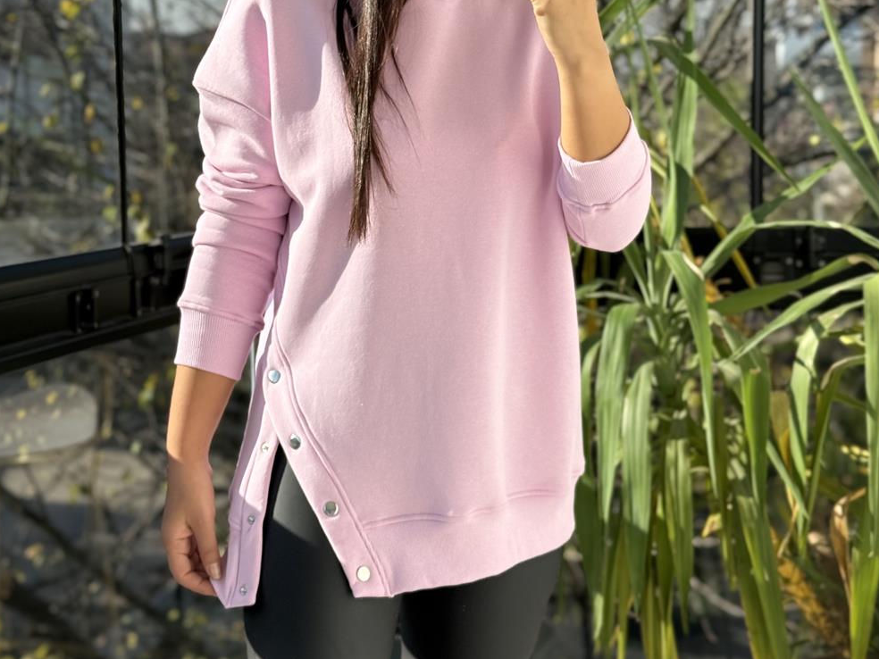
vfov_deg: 22.5
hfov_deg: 29.8
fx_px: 1651
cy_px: 236
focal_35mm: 65
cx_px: 438
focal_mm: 6.76
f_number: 1.78
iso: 100
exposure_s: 1/1575
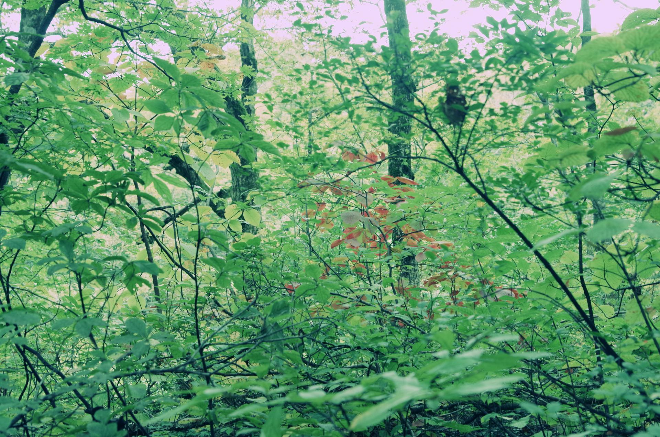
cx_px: 330
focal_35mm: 64
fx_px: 1171
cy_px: 218
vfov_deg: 21.1
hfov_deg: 31.5
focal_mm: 43
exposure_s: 1/90
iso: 400
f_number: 5.6
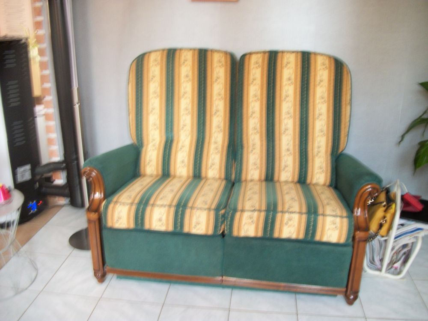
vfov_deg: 44.2
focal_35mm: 32
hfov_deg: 56.8
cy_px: 160
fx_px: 396
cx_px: 214
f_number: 2.9
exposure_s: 1/10
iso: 160
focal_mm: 5.7
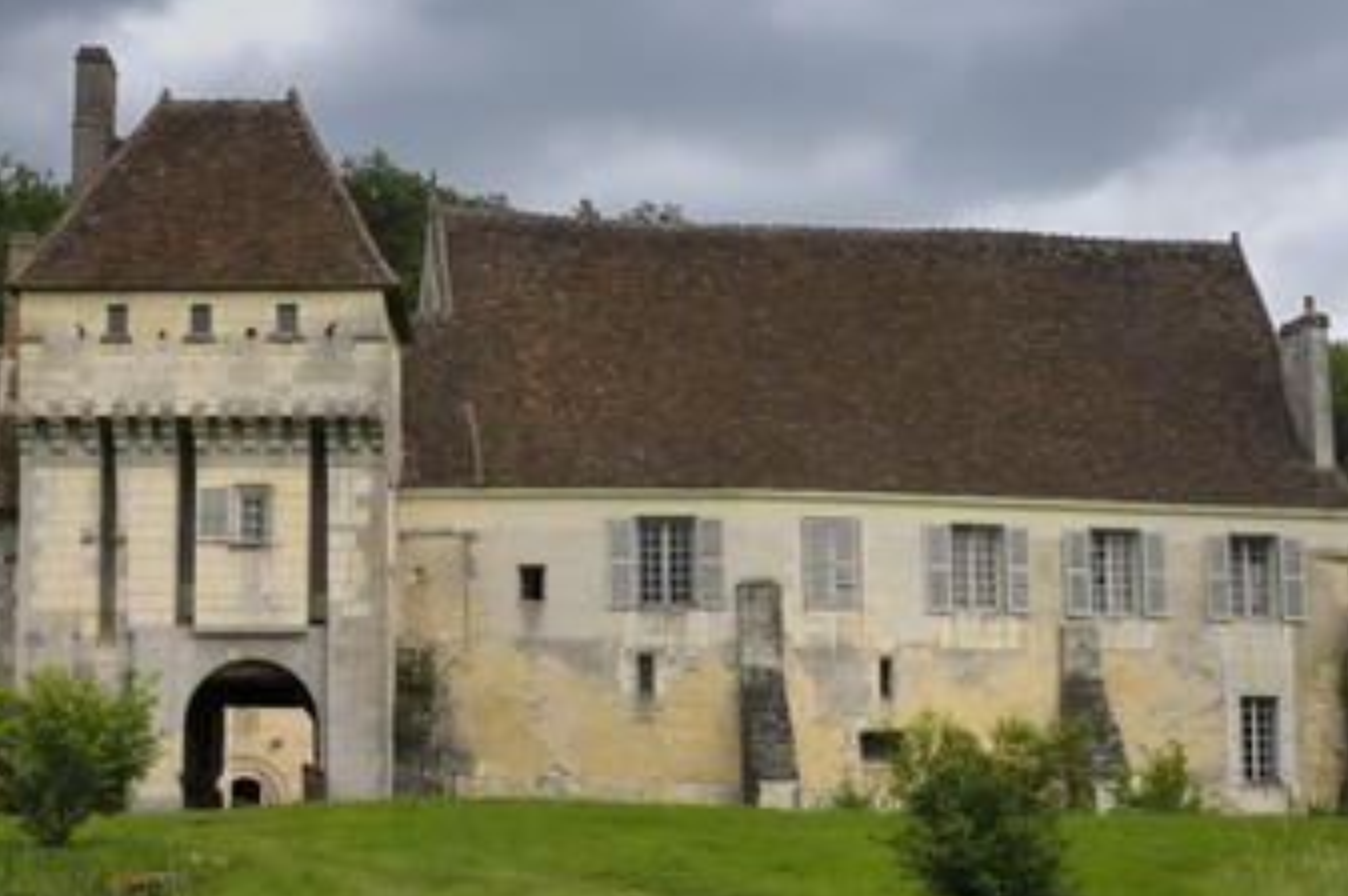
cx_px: 622
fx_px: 2455
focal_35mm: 66
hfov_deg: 30.7
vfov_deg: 20.7
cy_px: 472
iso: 100
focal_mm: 35
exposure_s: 1/160
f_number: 5
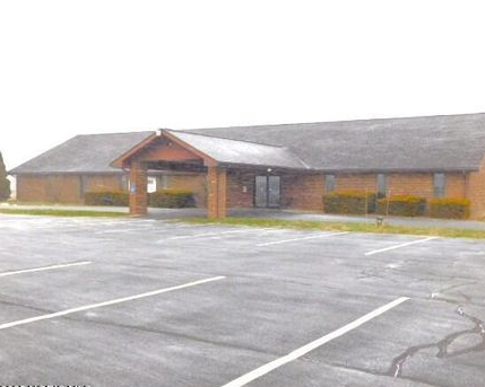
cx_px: 269
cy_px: 198
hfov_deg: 44.7
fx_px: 588
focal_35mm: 41
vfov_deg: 36.5
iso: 125
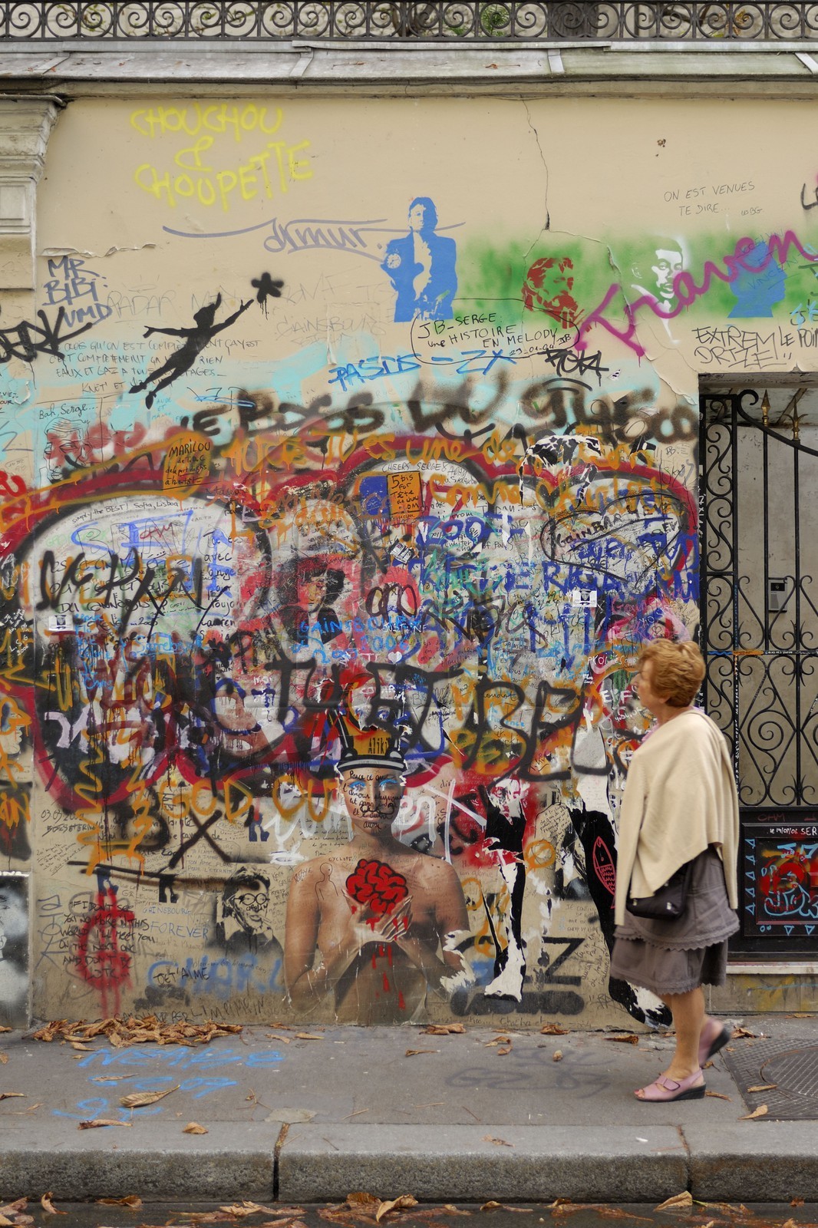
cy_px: 614
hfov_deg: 28.9
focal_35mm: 46
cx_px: 409
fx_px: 1585
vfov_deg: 42.3
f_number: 2.8
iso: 100
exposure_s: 1/100
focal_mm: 31
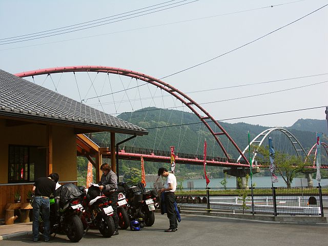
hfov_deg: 42.9
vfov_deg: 32.9
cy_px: 123
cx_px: 164
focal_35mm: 44
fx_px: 417
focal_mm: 11.4
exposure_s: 1/200
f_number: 6.3
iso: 50
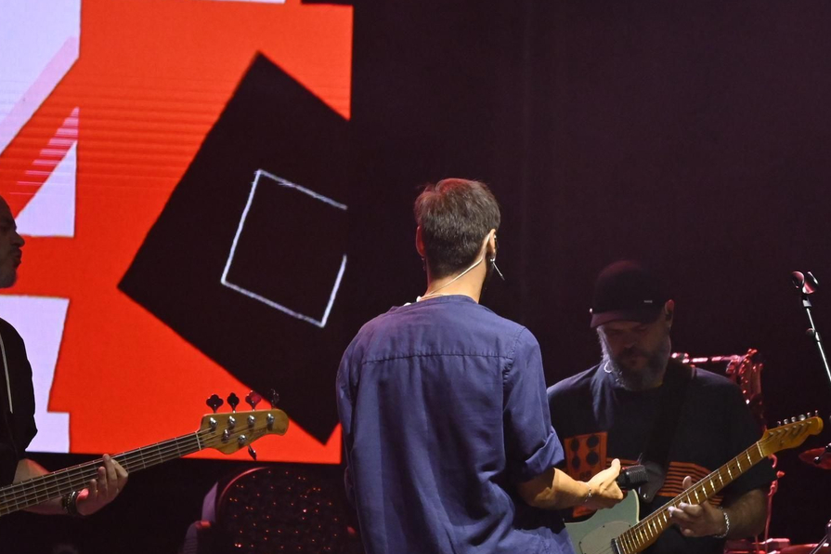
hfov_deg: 3.9
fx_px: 12065
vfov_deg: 2.6
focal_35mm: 523
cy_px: 443
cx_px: 525
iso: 4000
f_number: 5.6
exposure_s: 1/200
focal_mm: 195
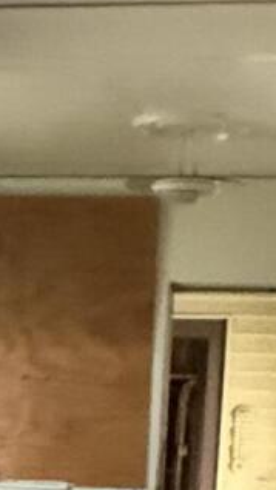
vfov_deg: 19.8
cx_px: -8
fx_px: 1248
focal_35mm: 96
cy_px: 692
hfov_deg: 12.5
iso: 1250
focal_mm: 2.22
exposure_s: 1/42
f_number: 2.2
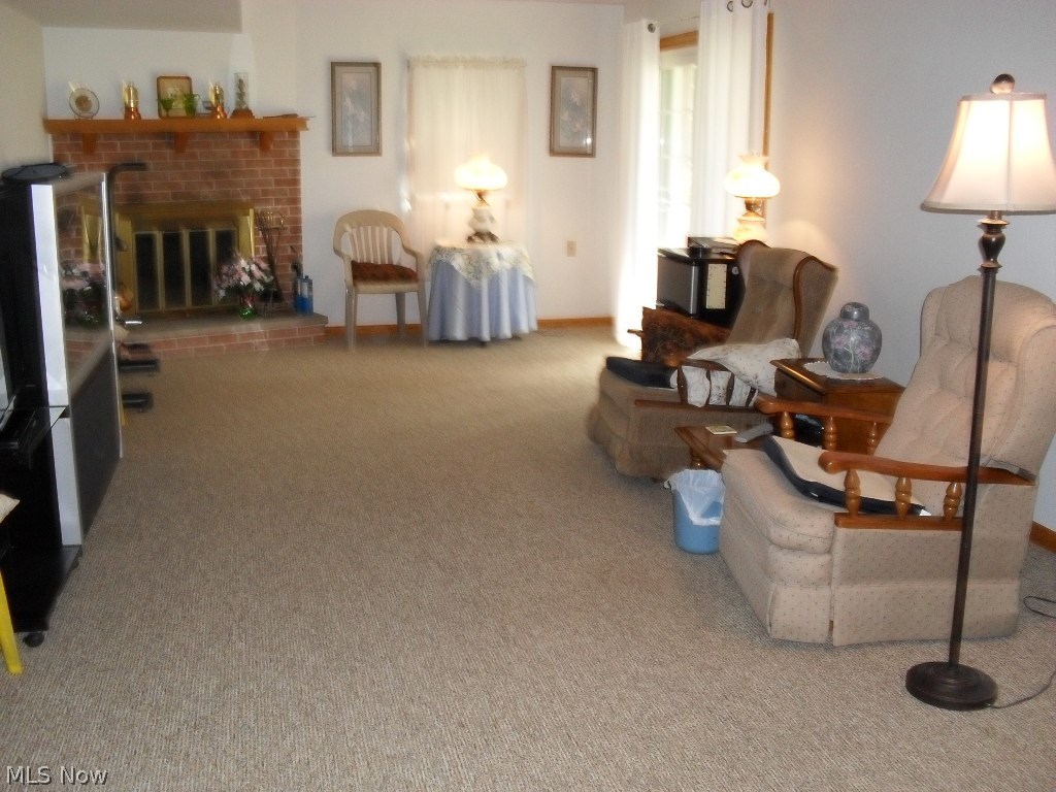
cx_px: 528
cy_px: 396
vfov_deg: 40.7
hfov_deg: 52.6
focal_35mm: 35
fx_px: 1068
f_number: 3.2
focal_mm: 6.3
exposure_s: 1/45
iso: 240
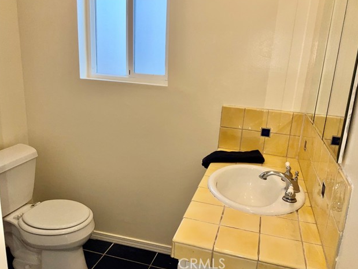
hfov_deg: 60.0
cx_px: 183
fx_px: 310
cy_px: 133
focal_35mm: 30
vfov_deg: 46.8
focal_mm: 3
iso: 16
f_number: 1.8
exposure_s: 1/137
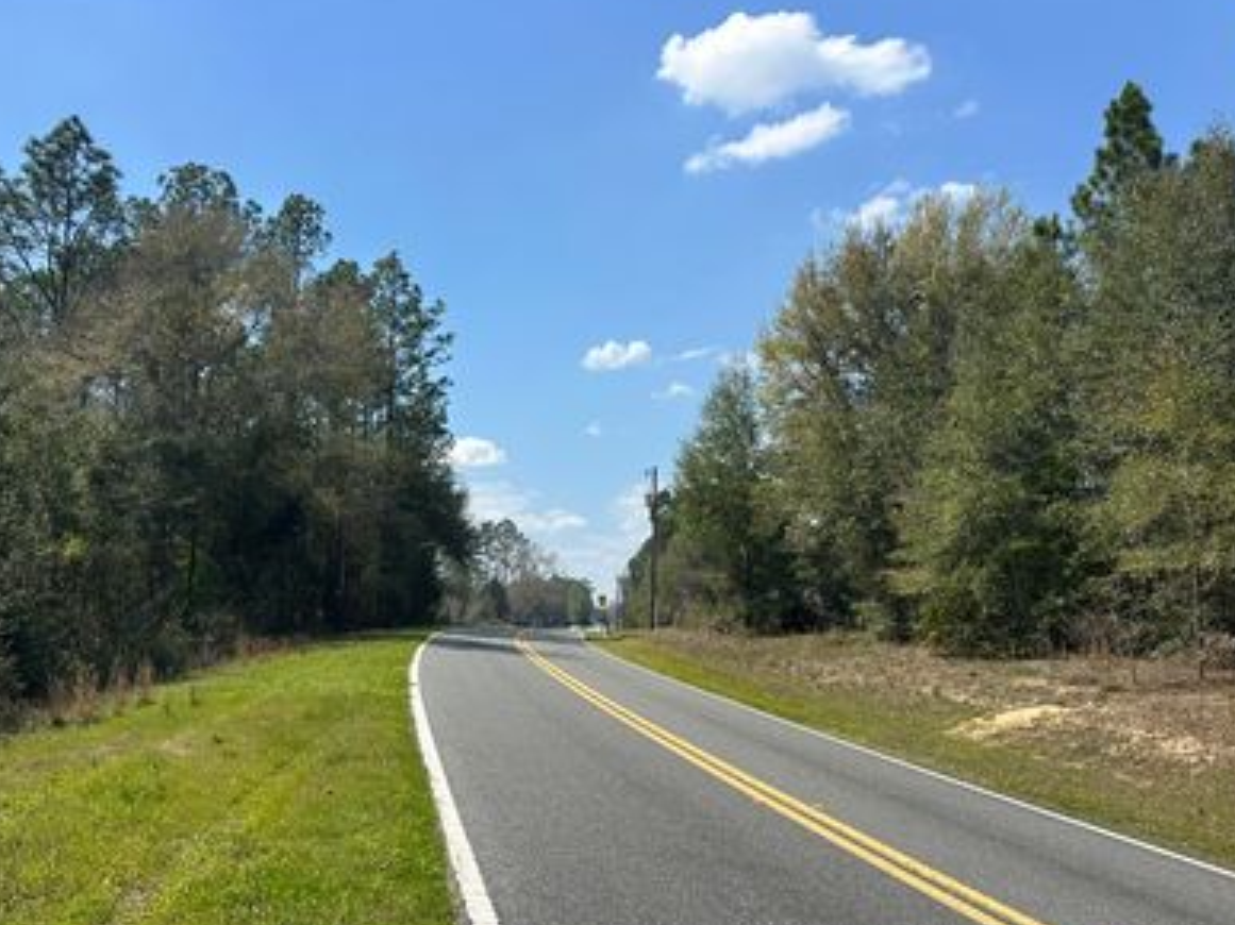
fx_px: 1106
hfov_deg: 58.1
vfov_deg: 45.2
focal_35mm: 31
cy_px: 550
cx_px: 530
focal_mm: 6.86
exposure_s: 1/4762
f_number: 1.78
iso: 80
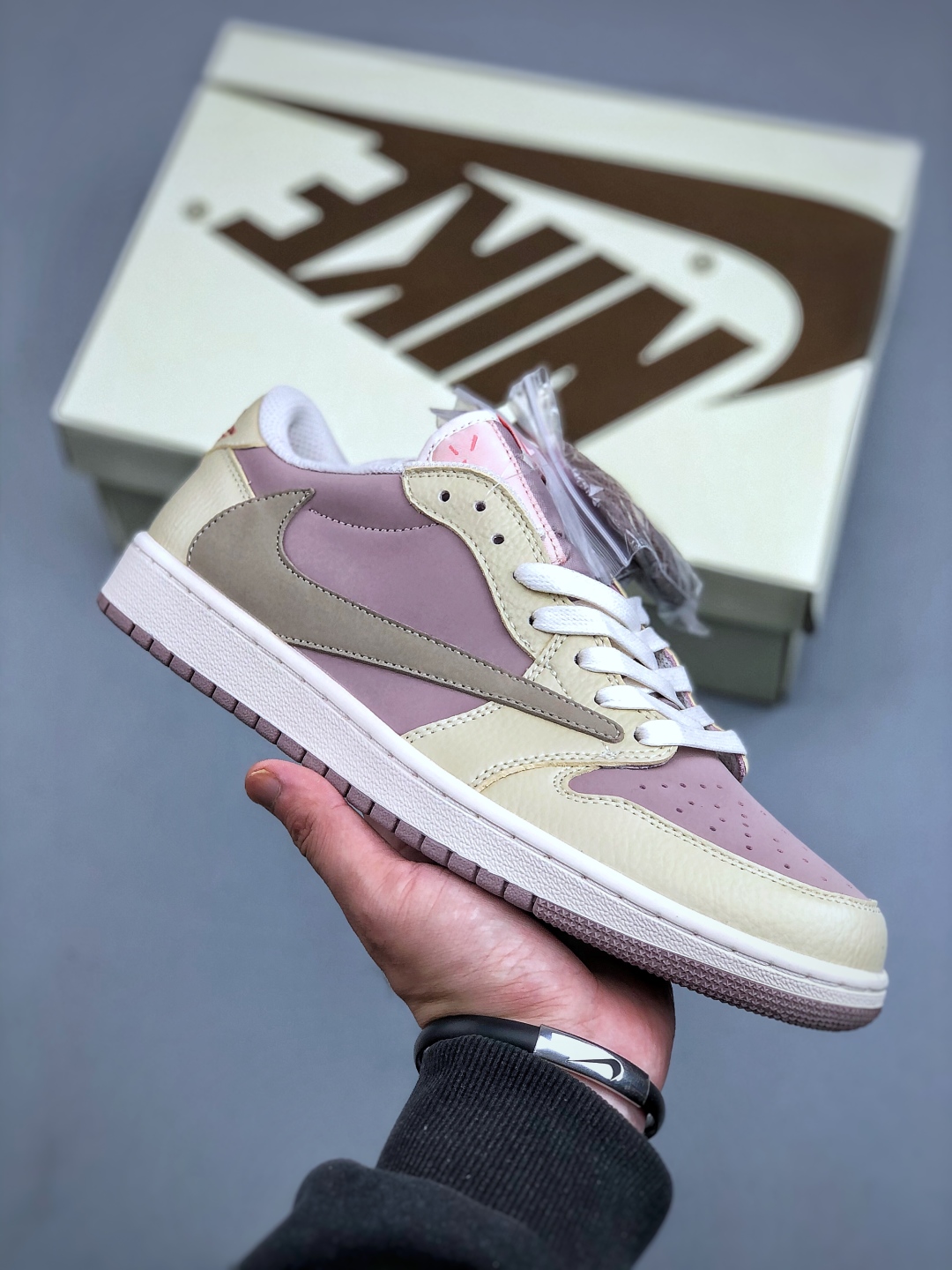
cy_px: 635
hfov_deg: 25.7
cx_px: 476
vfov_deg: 33.8
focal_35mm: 57
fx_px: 2090
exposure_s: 1/100
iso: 25
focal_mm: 6.6
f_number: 2.8
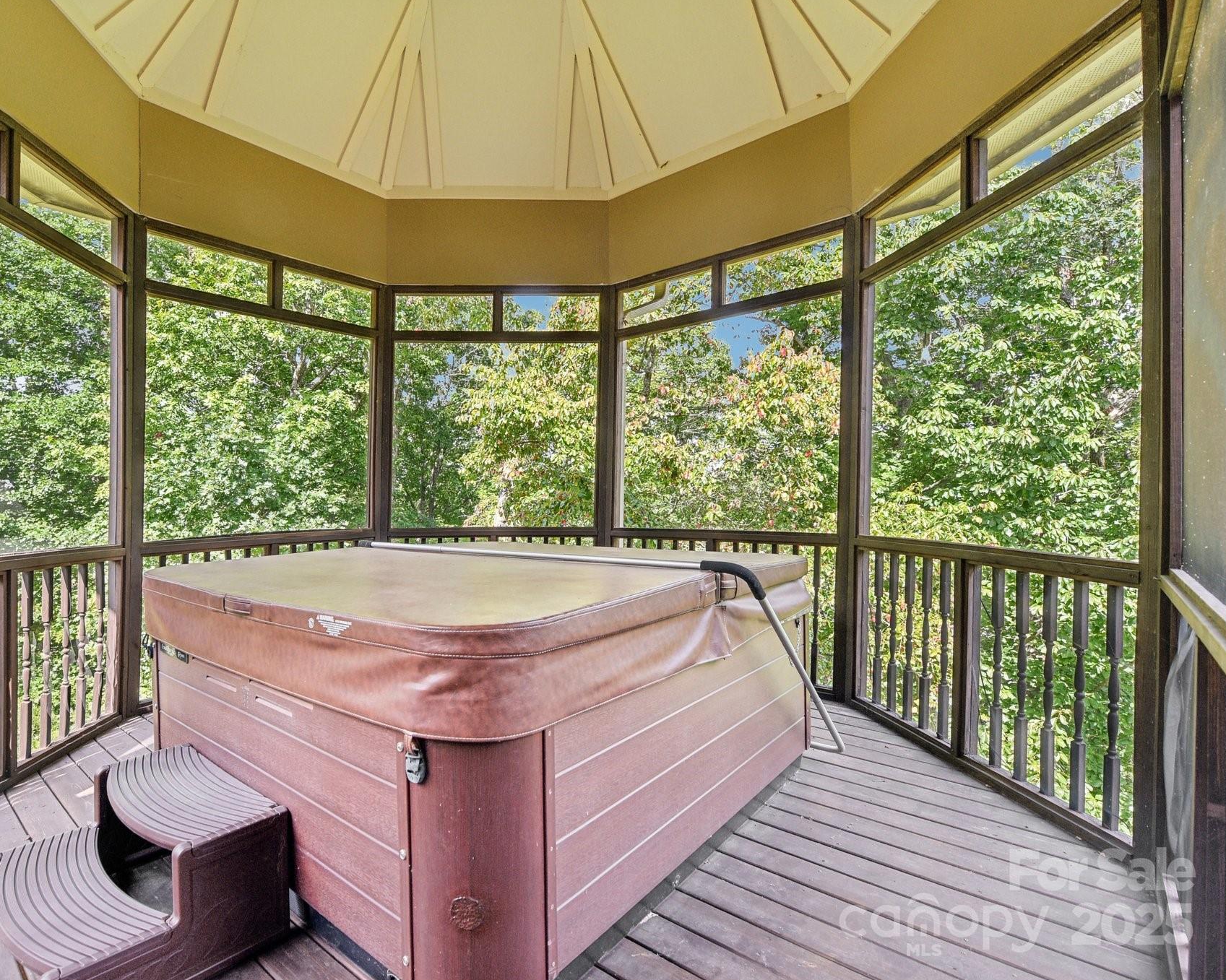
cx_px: 508
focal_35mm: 17
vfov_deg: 77.0
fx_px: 617
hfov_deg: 88.8
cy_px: 491
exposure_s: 1/50
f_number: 8
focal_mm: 15
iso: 200
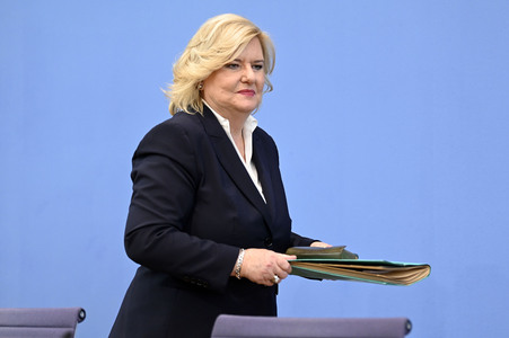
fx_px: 1554
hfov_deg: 18.6
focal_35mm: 110
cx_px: 254
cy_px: 169
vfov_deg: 12.4
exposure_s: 1/800
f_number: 2.8
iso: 2000
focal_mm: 110
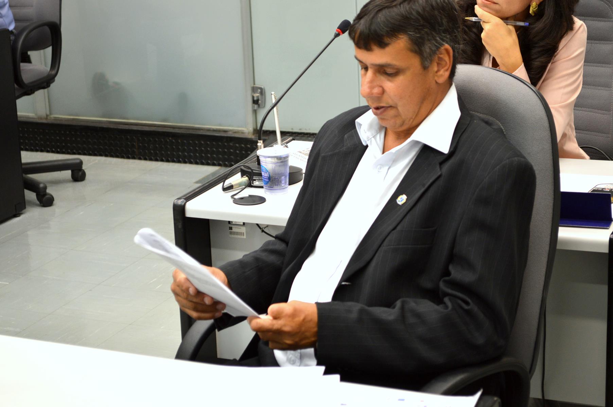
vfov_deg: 16.5
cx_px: 306
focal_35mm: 82
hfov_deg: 24.6
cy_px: 204
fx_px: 1403
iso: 450
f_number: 5.6
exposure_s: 1/15
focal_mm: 55
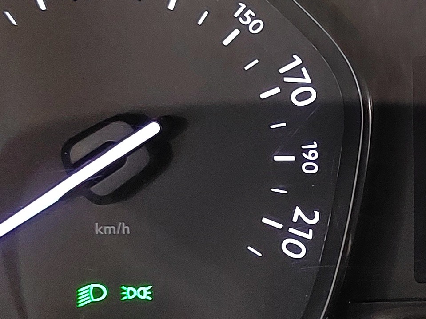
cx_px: 561
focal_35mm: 114
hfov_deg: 16.3
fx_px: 1403
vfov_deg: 13.0
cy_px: 138
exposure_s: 1/40
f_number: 1.9
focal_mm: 5.52
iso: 3441
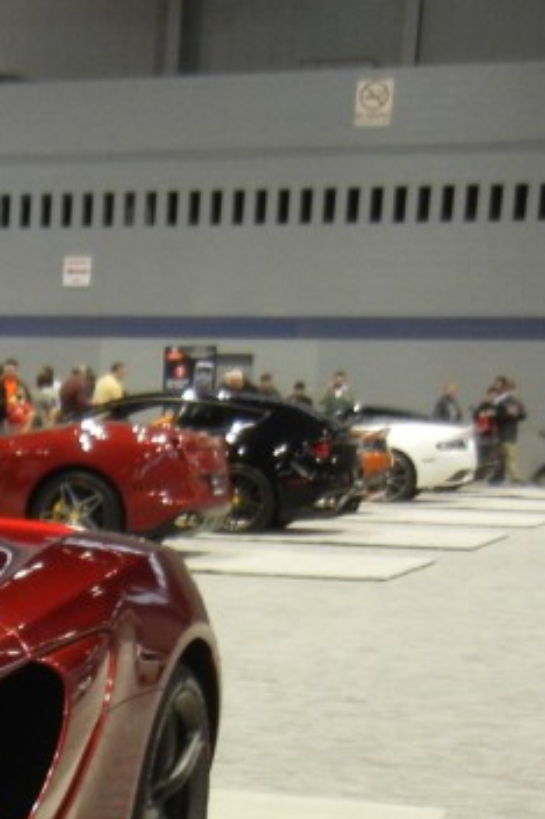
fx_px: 2343
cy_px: 868
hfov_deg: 12.3
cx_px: -408
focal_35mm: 103
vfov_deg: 19.1
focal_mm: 6.2
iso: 400
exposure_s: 1/50.4
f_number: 3.6
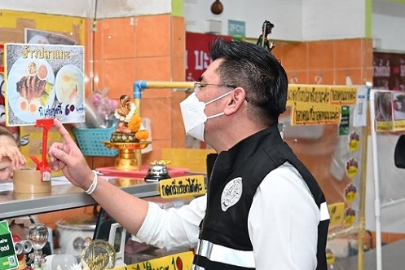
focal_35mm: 86
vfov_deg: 15.8
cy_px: 193
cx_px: 125
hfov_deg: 23.5
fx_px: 967
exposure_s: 1/200
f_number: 4
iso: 2000
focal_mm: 31
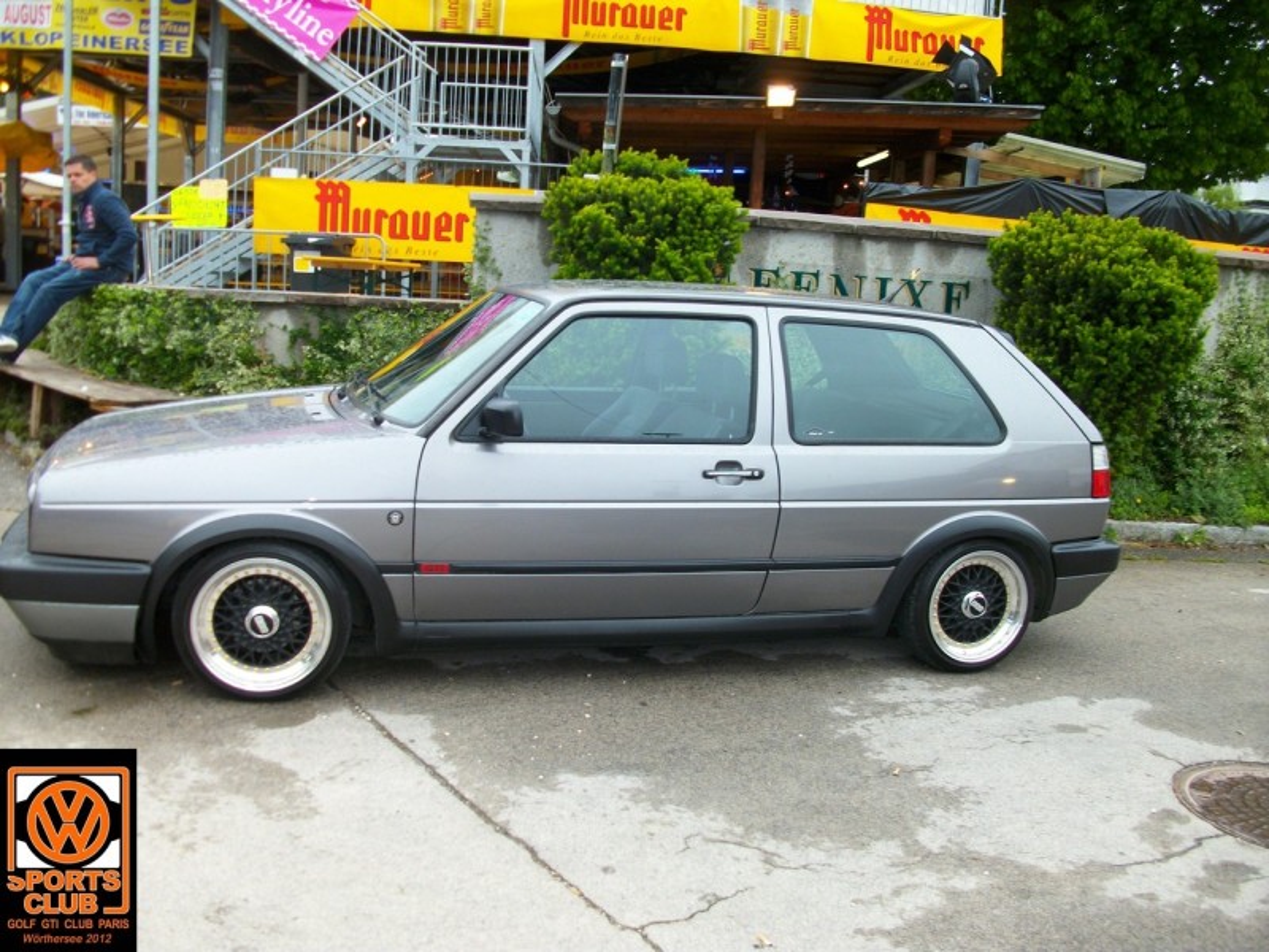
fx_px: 1246
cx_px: 634
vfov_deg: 41.8
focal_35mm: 34
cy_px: 476
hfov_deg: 54.0
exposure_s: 1/128
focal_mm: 5.7
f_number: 2.9
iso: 80
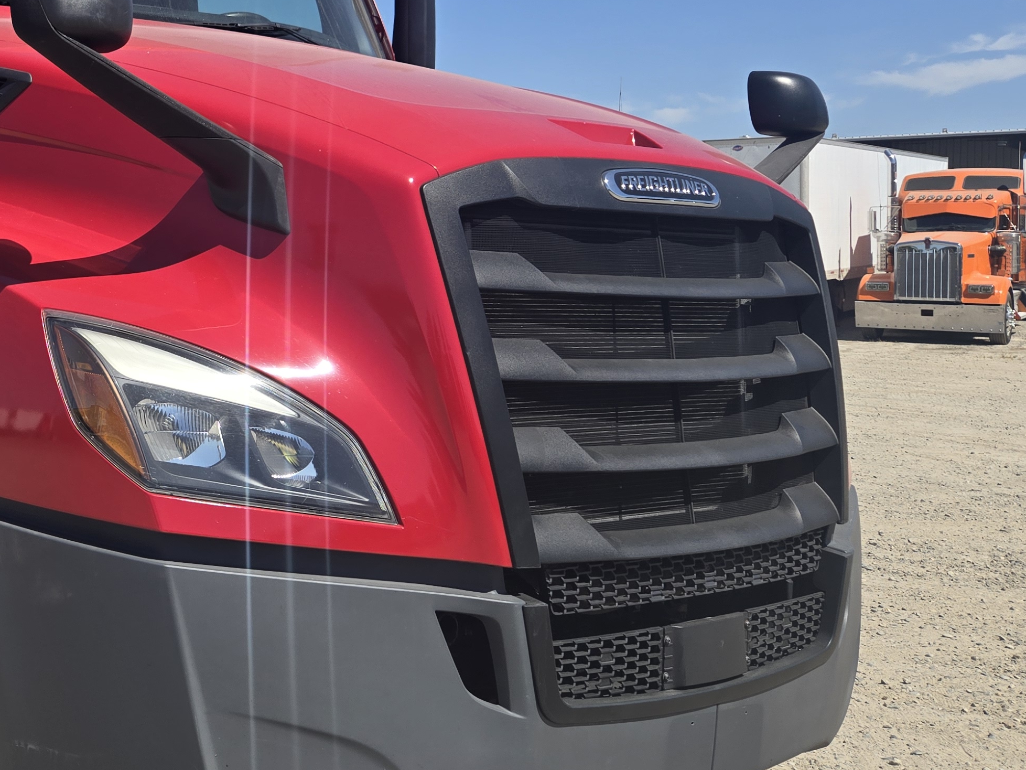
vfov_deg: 30.7
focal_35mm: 47
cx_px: 64
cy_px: 276
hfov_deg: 37.3
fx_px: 1393
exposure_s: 1/2060
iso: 25
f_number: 1.8
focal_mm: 5.4
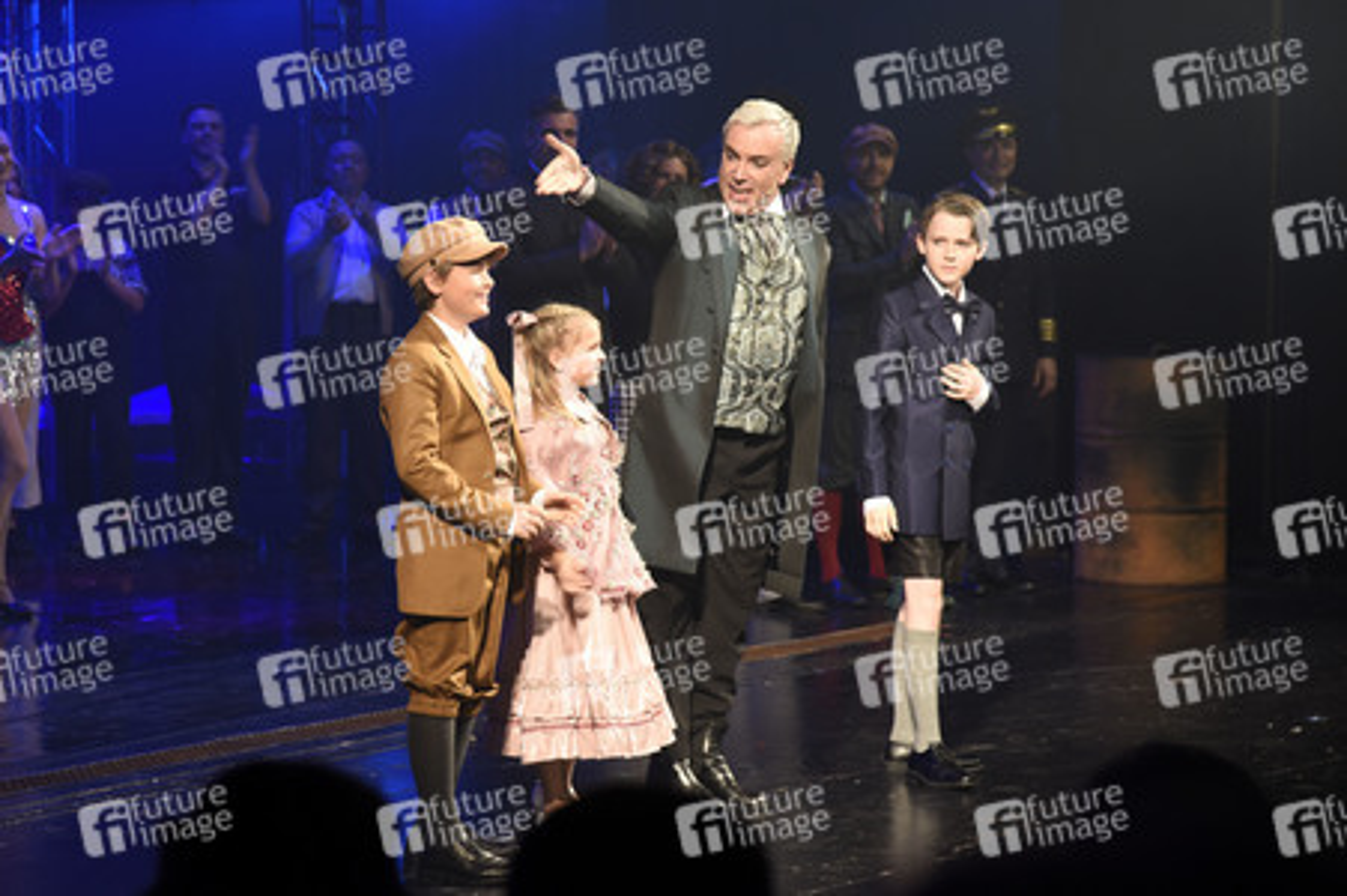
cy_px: 448
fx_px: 4487
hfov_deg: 17.1
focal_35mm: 120
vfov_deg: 11.4
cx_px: 674
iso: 1250
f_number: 6.3
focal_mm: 120
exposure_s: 1/60
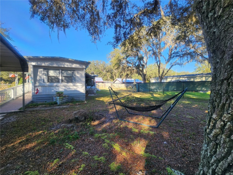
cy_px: 88
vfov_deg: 89.9
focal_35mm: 13
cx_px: 116
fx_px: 88
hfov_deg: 106.2
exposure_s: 1/296
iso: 50
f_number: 2.2
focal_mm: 2.2
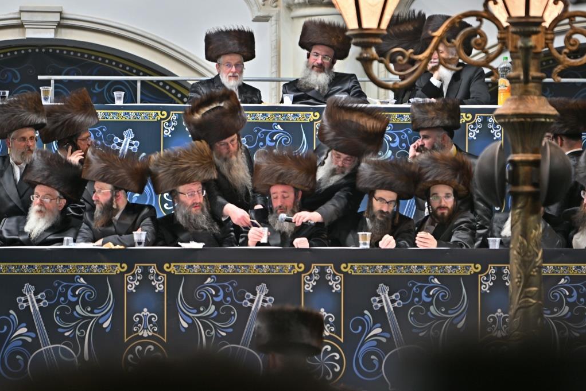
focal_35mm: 301
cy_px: 196
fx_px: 4900
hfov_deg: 6.8
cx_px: 293
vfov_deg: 4.6
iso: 125
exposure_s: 1/125
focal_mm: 200
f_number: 2.8
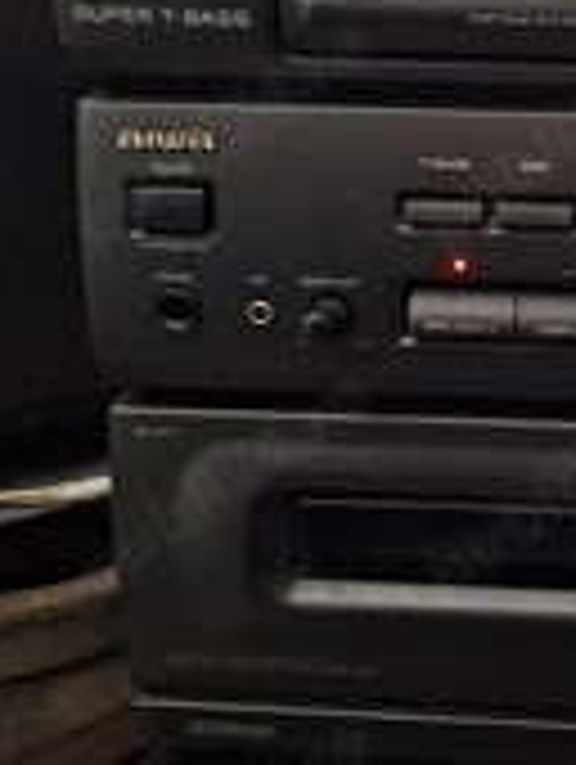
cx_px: 662
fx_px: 1195
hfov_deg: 24.9
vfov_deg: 34.7
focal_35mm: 54
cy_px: 189
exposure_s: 1/7
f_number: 1.8
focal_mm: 5.54
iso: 2000
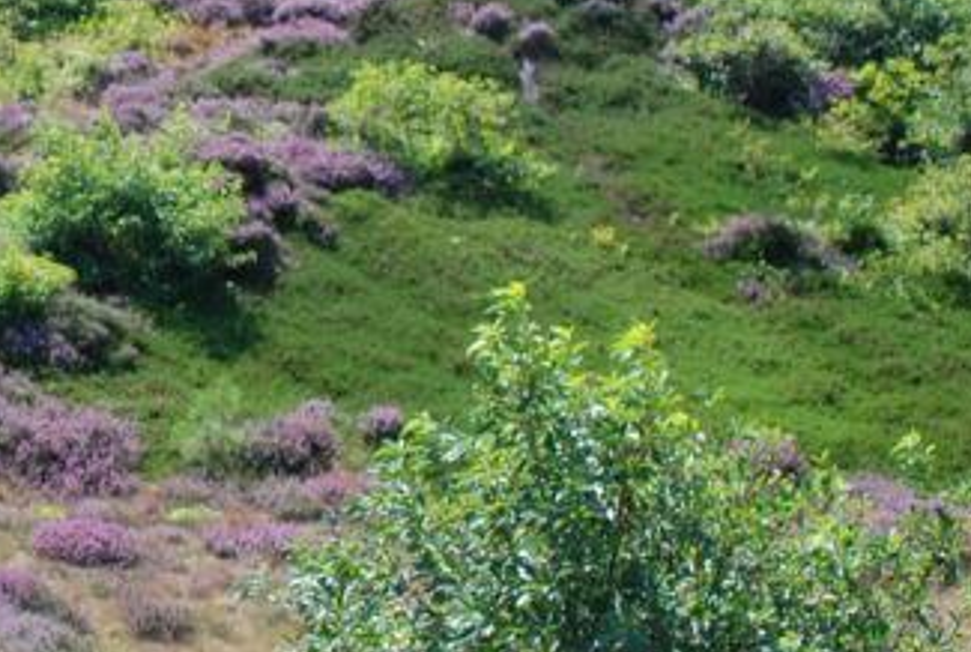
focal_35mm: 85
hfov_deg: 22.2
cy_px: 271
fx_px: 2297
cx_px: -158
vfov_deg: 16.1
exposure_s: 1/250
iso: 140
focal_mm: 18
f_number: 5.6
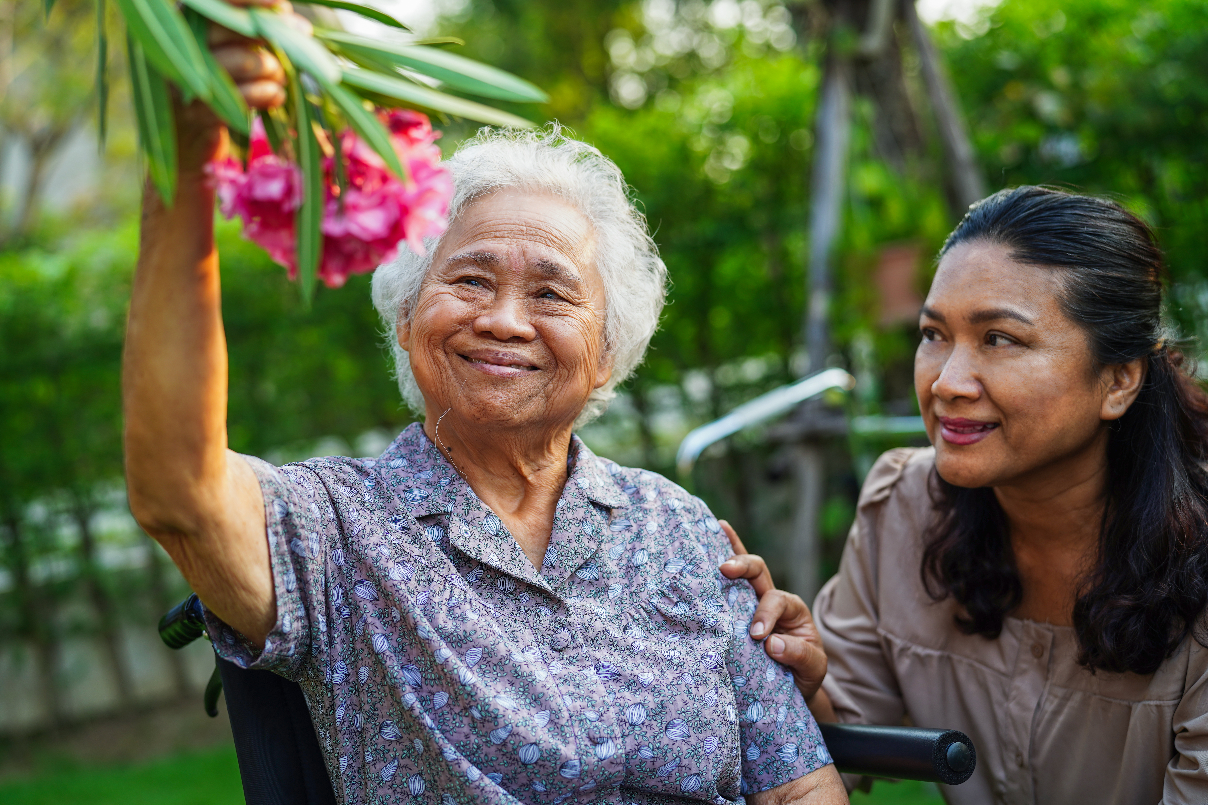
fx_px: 1678
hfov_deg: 39.6
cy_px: 402
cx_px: 604
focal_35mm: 50
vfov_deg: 27.0
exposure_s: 1/320
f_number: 2
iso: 125
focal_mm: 50
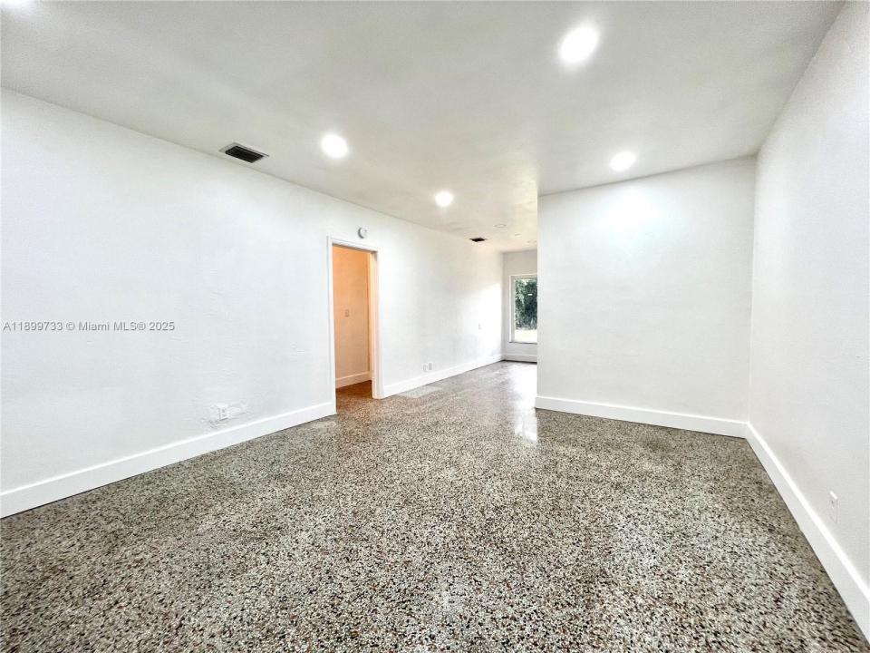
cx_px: 435
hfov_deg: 106.2
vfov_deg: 89.9
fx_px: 327
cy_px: 326
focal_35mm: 13
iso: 100
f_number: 1.8
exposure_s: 1/120
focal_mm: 1.57
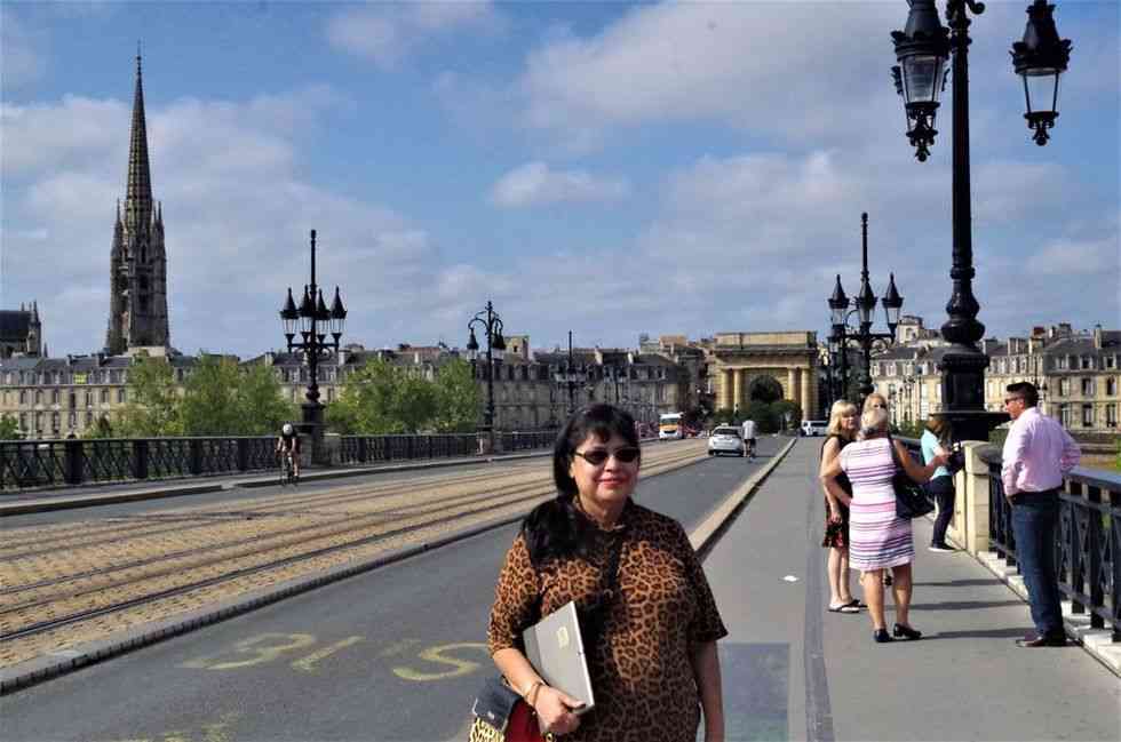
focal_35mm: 46
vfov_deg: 29.1
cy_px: 371
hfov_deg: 42.8
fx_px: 1429
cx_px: 560
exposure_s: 1/4000
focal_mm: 30.63
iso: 3200
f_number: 14
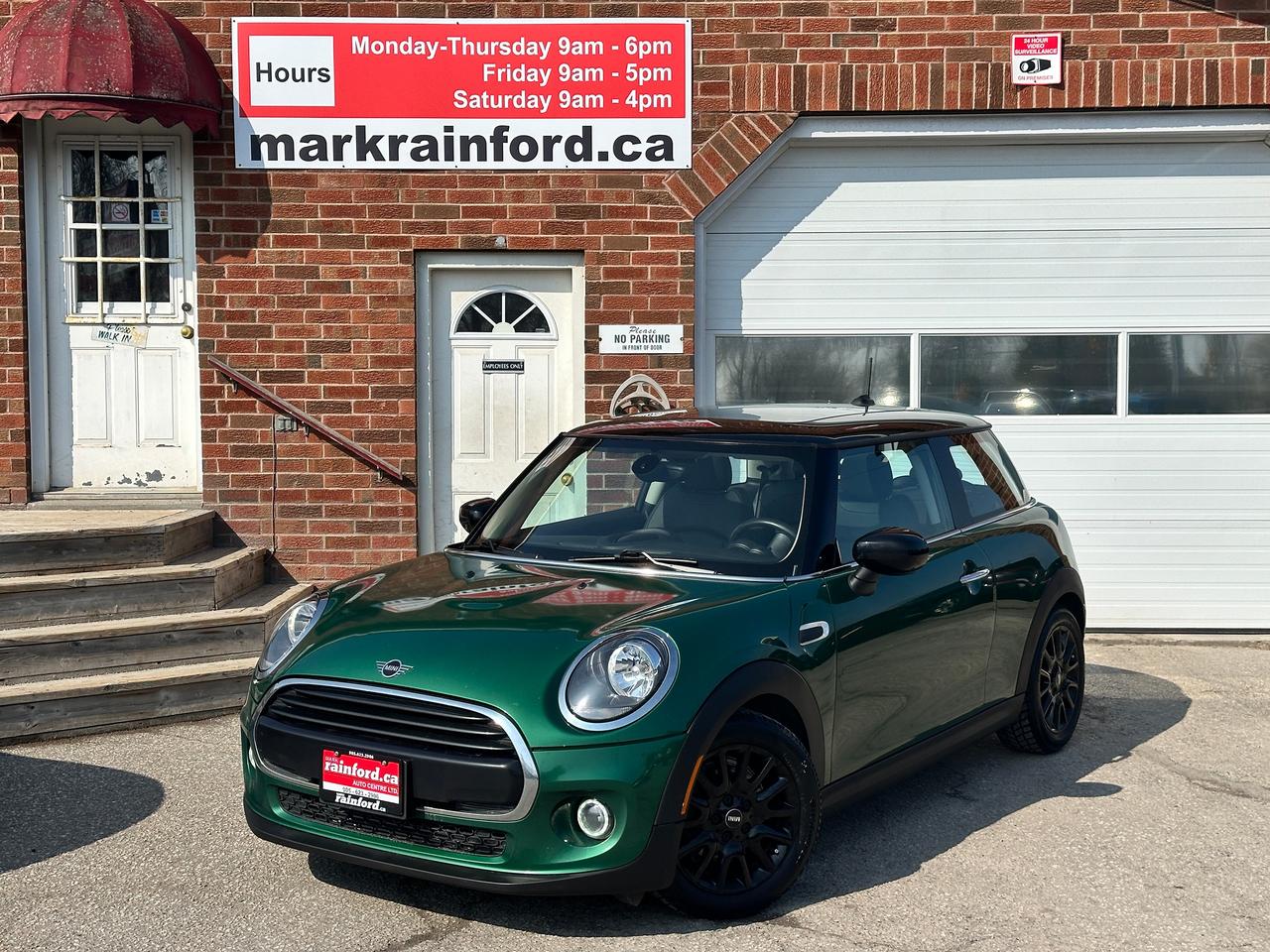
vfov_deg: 30.3
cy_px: 476
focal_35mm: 48
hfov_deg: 39.7
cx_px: 635
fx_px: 1761
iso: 64
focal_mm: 6.86
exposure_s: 1/5556
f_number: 1.78
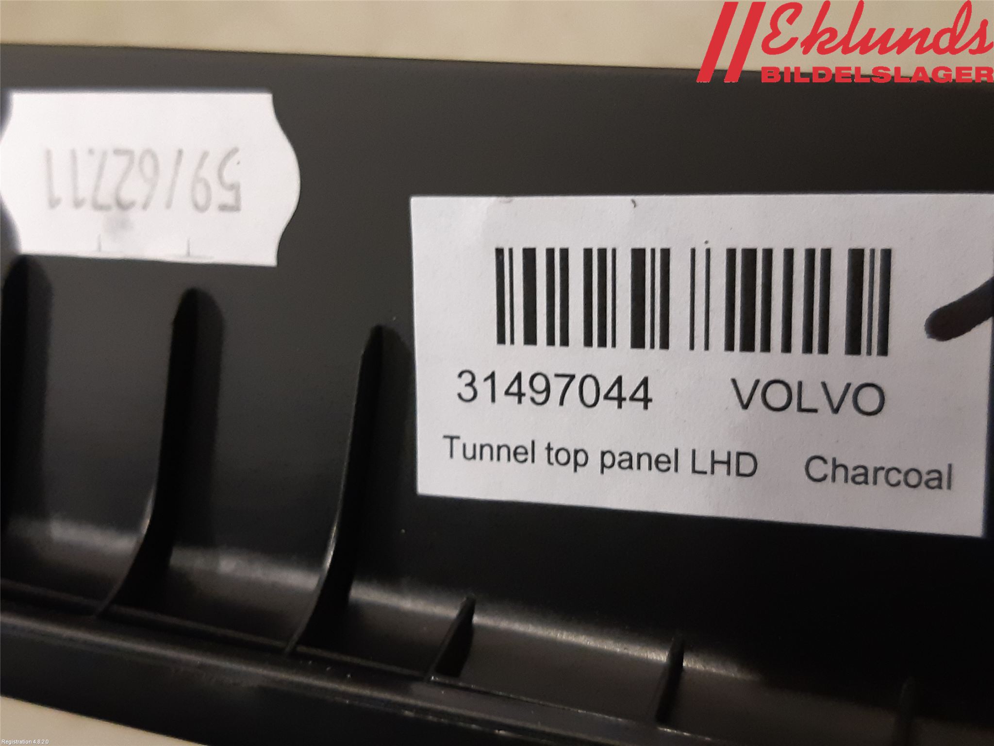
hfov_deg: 67.3
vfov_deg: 53.1
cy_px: 373
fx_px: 747
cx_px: 497
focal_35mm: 26
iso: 250
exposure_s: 1/50
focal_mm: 3.93
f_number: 1.7
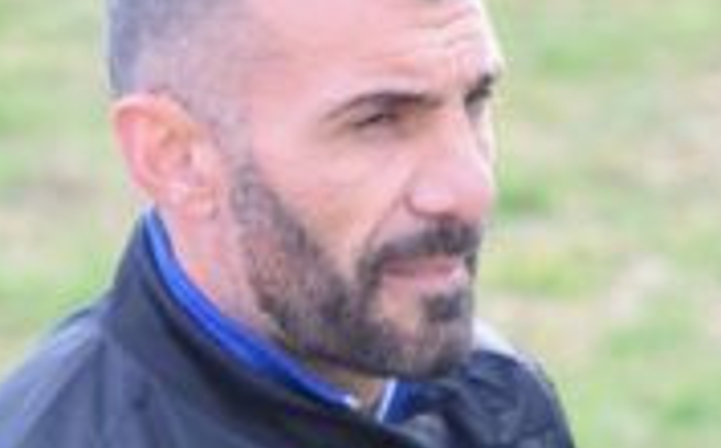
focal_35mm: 1808
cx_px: 269
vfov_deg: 0.7
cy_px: 546
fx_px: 35470
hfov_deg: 1.2
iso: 3200
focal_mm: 300
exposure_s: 1/1000
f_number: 5.6
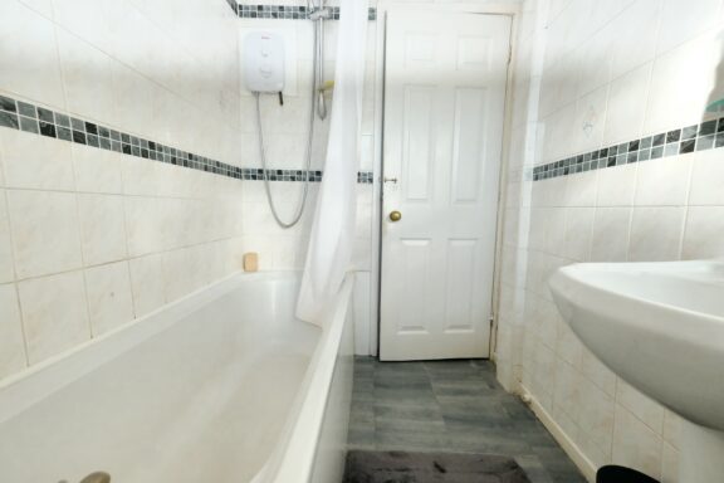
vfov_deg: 77.3
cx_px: 362
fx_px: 302
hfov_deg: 100.4
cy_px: 242
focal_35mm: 15
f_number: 5.6
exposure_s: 1/2700
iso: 4000
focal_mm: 10
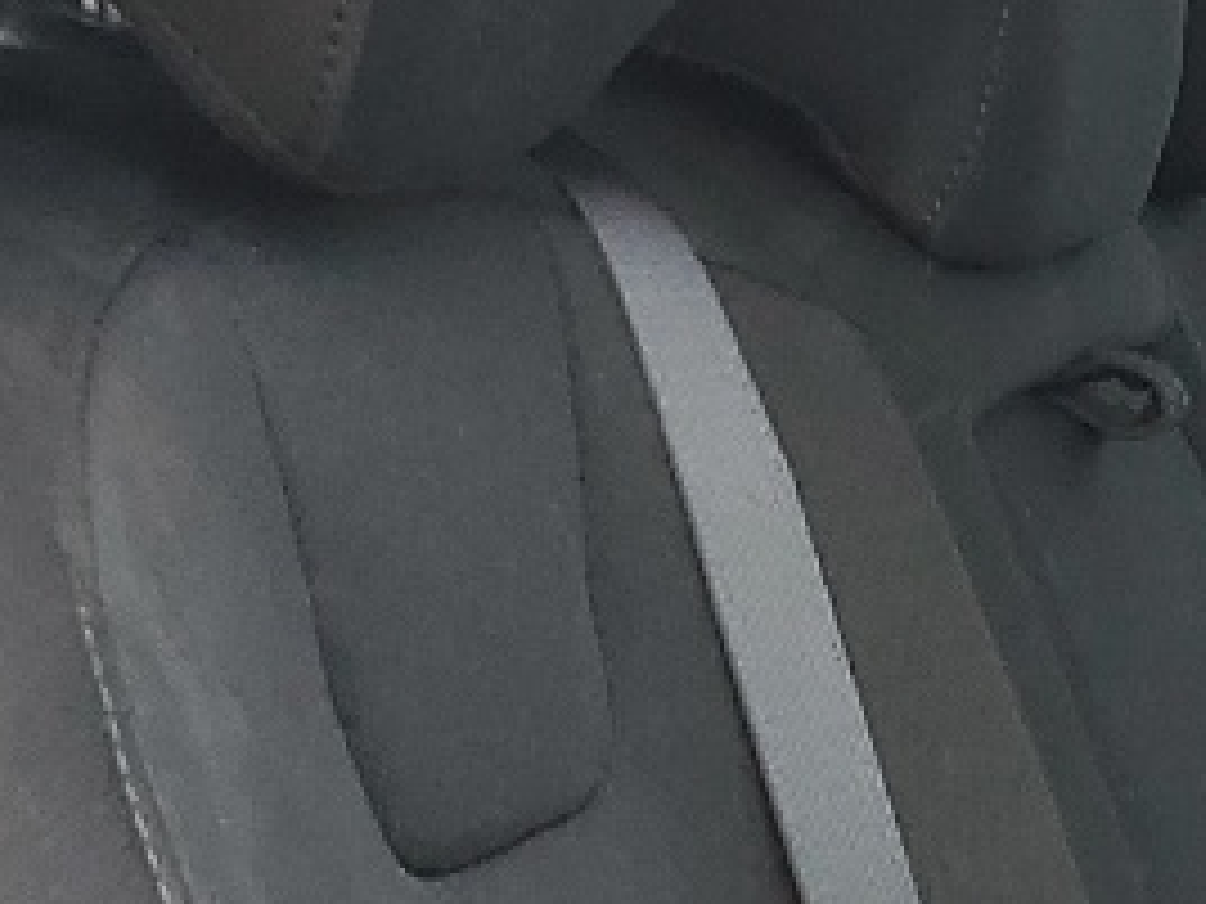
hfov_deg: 10.5
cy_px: 1529
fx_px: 5400
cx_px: 3141
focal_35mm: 155
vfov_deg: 9.2
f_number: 1.5
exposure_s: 1/120
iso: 50
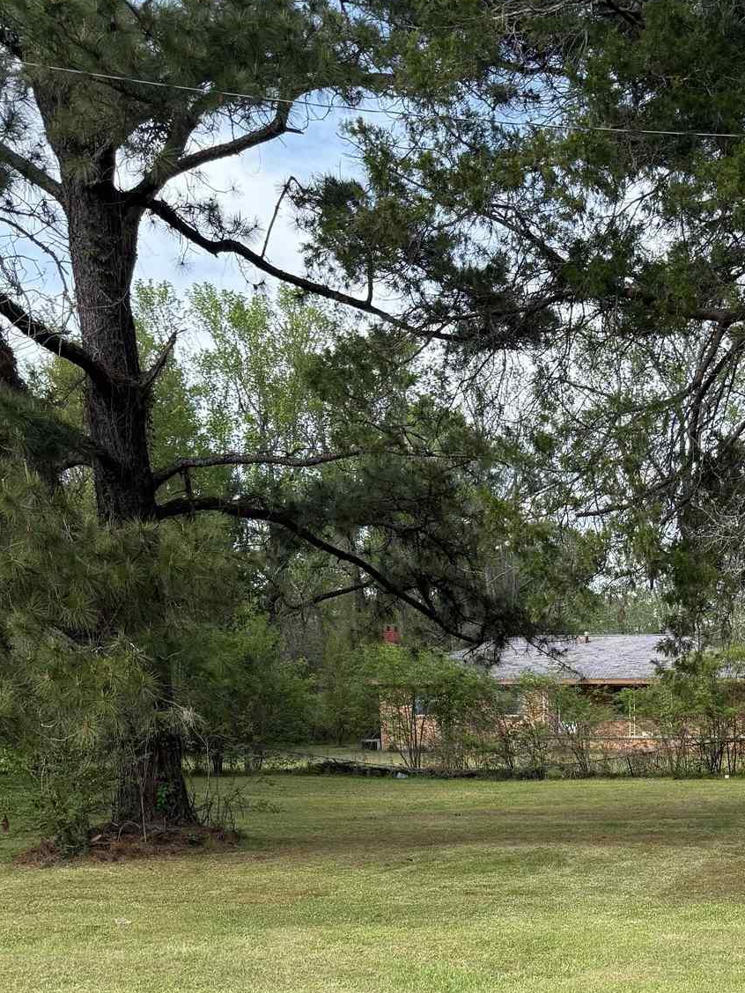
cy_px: 918
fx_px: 1406
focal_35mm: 49
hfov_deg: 28.5
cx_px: 675
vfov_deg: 36.2
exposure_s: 1/1689
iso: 100
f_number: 1.78
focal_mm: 6.76
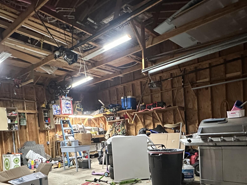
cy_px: 142
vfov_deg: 49.0
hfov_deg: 65.3
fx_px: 193
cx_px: 116
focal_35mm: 27
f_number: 2.2
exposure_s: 1/60
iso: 1000
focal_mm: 2.22
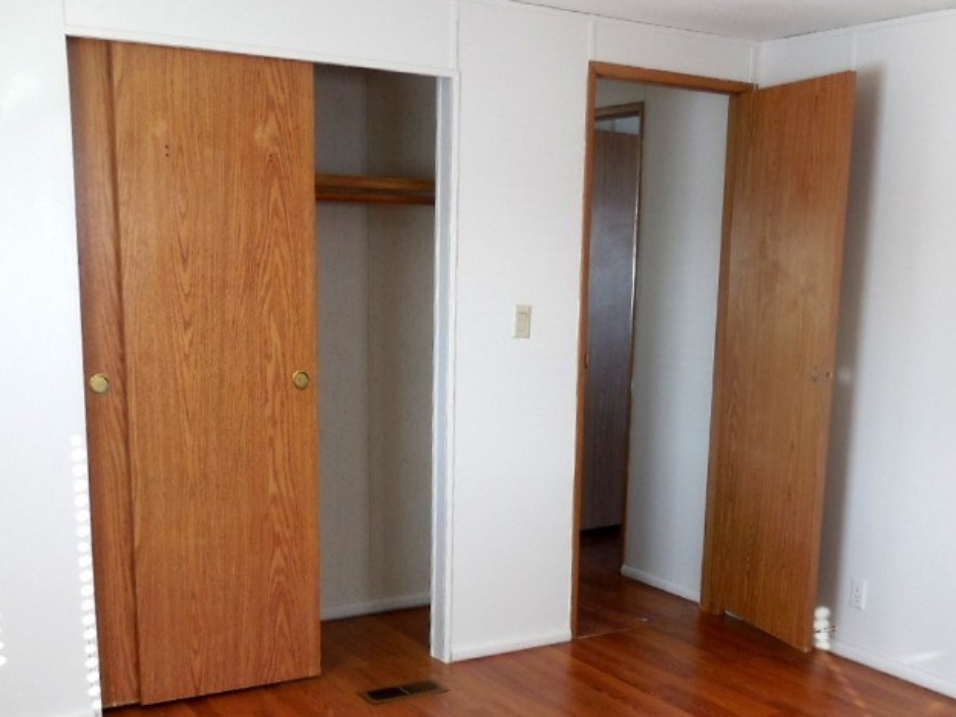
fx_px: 1132
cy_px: 529
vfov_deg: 34.5
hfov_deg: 45.5
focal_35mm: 41
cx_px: 585
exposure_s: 1/30
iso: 125
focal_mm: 4.5
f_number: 3.1
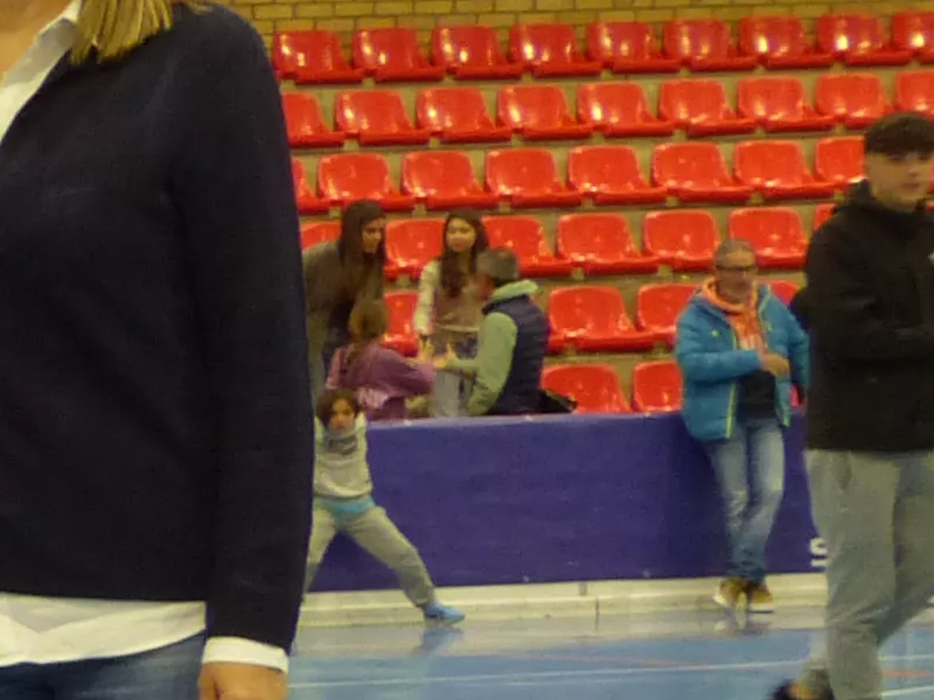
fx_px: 4047
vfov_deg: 9.7
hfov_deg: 10.9
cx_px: -1371
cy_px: 947
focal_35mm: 150
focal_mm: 5.5
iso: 200
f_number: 2.8
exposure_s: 1/50
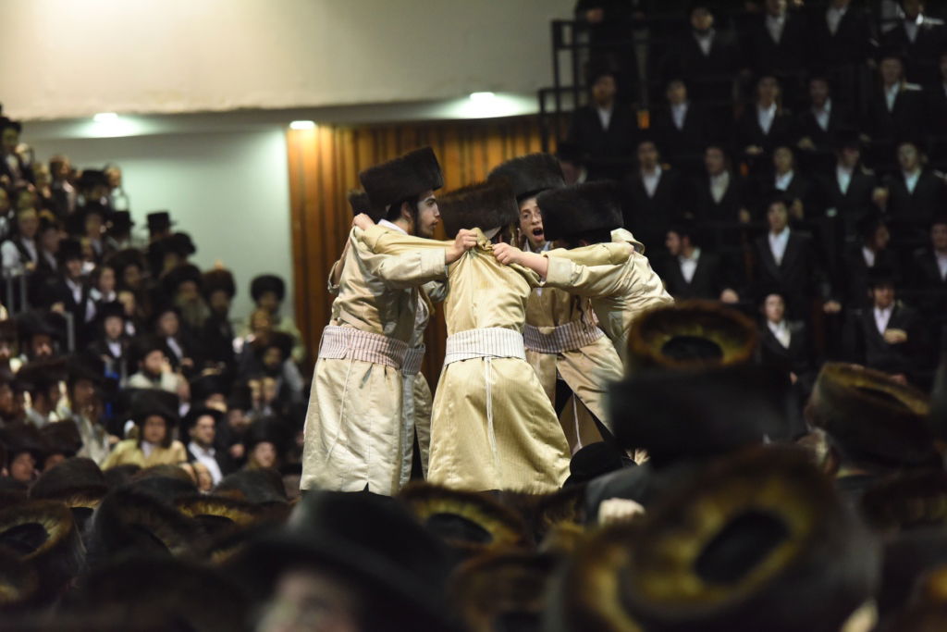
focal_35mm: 180
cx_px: 474
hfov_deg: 11.4
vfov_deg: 7.6
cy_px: 316
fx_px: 4735
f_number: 4
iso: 5000
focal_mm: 180
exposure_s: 1/250
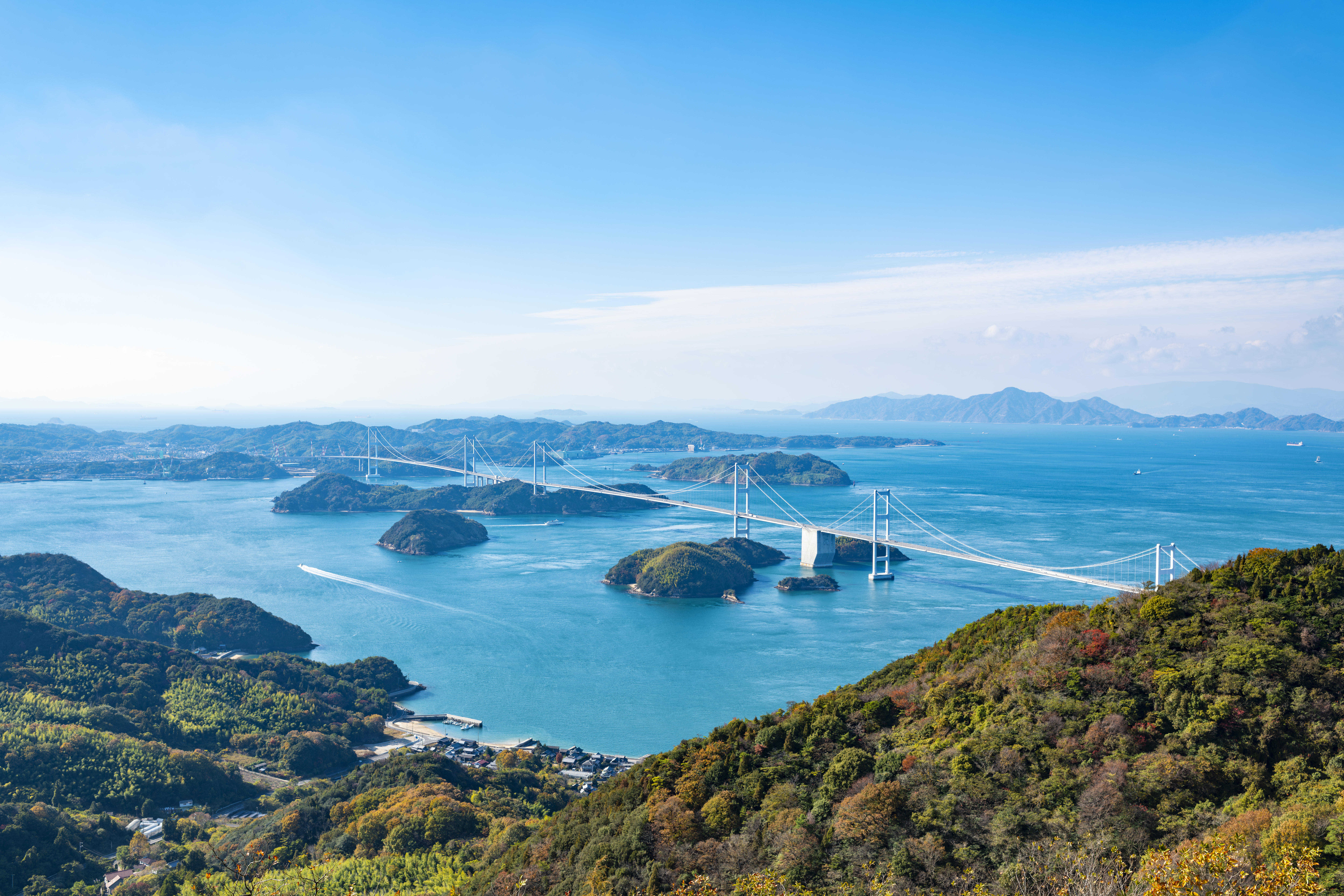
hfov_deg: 54.4
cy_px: 448
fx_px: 1307
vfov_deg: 37.9
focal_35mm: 35
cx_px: 672
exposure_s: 1/200
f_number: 8
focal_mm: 35
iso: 100
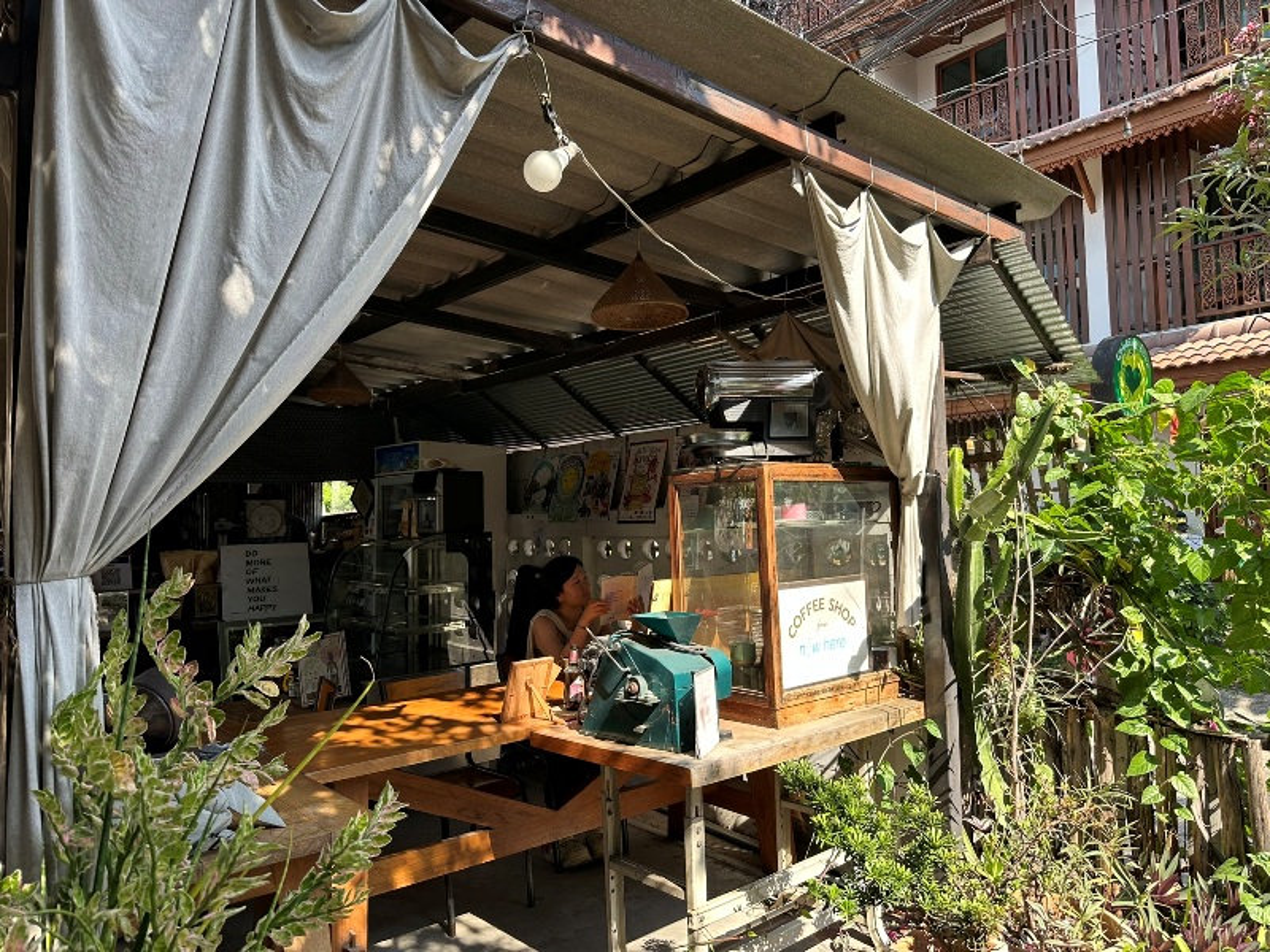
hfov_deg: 71.6
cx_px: 635
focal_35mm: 24
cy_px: 476
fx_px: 881
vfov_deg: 56.8
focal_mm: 6.86
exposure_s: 1/564
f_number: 1.78
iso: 80
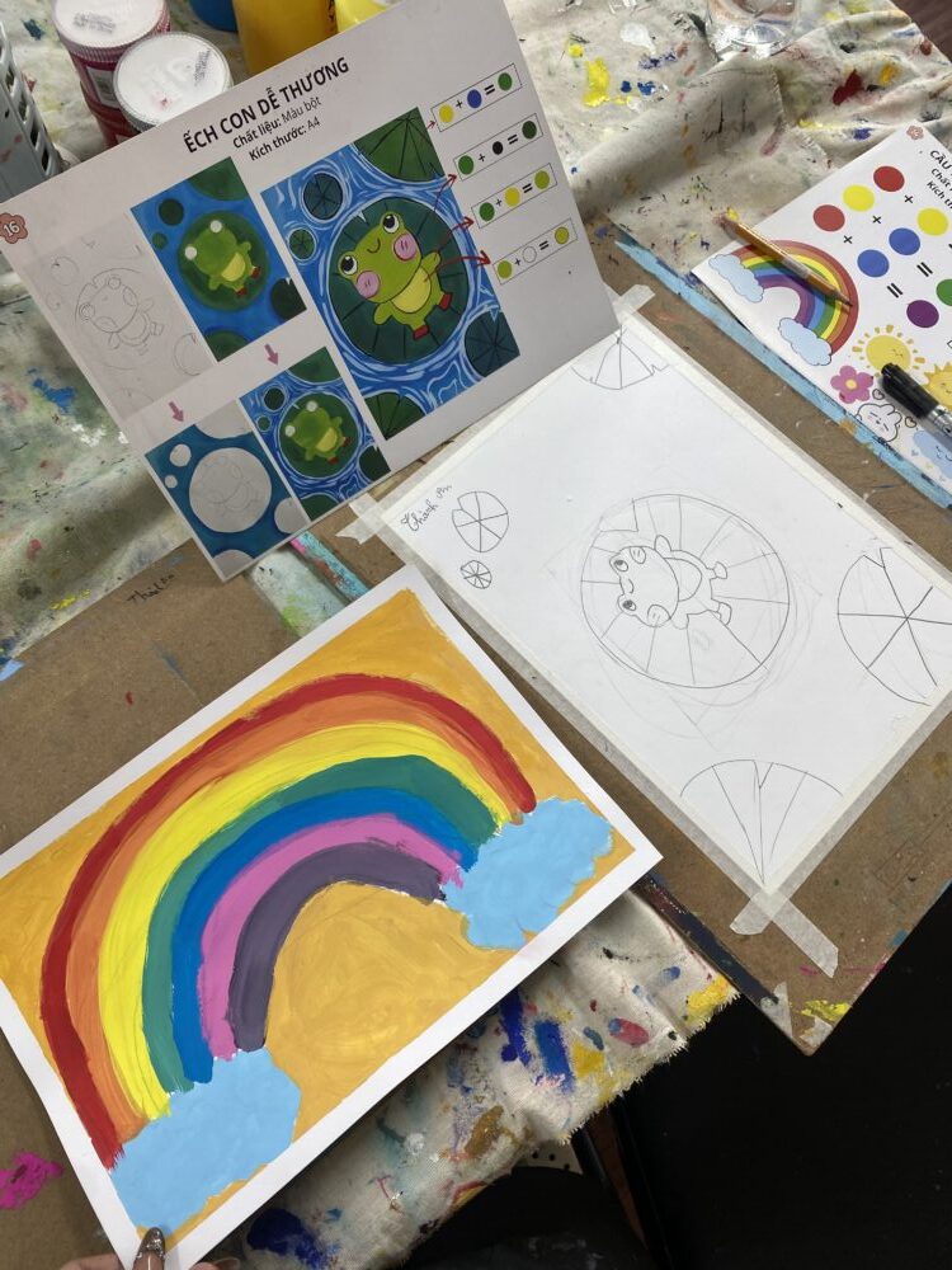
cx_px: 476
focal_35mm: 26
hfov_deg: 53.1
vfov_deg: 67.3
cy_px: 635
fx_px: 953
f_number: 1.8
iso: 50
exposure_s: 1/100
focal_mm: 4.25
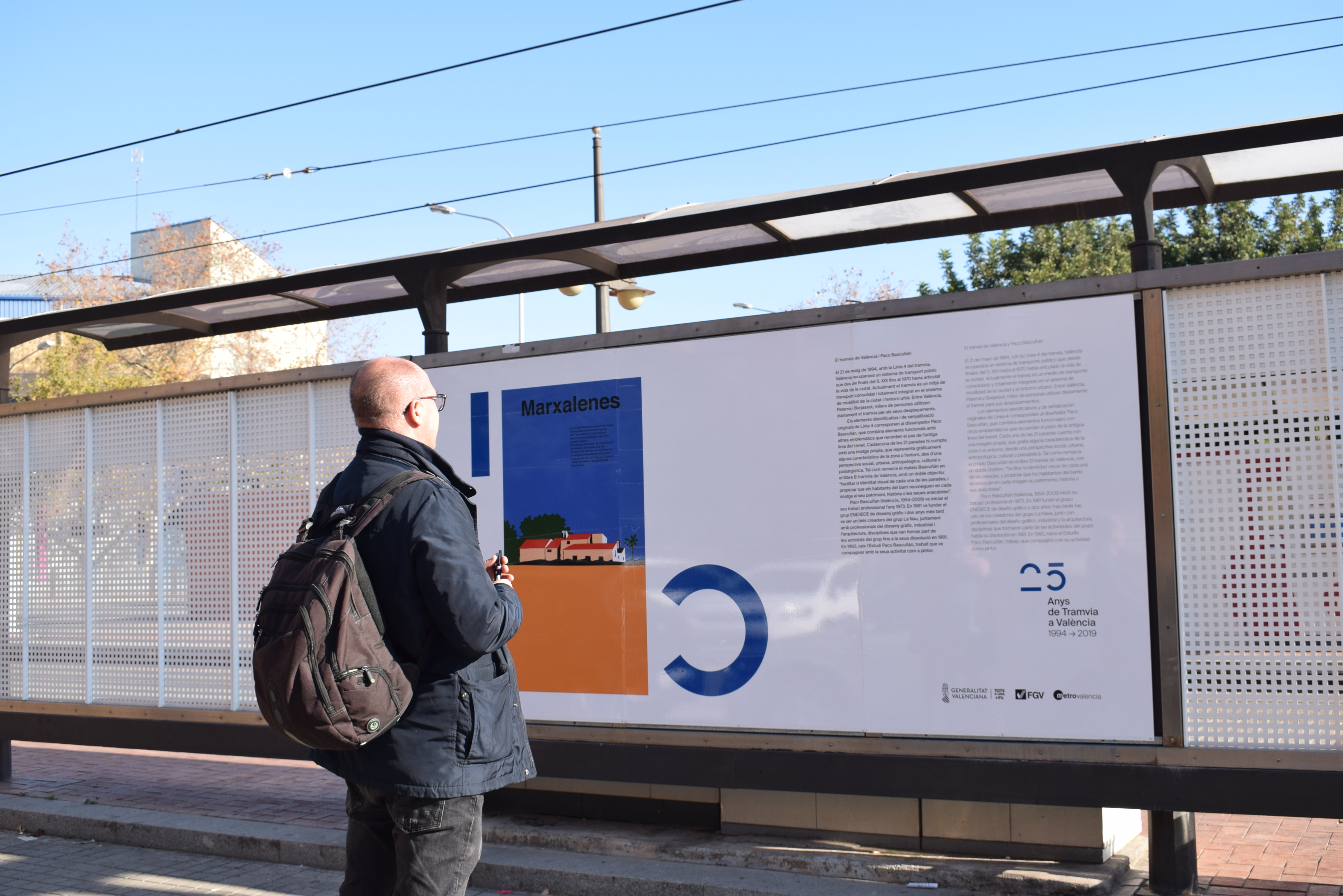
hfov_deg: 49.5
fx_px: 1455
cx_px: 672
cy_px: 448
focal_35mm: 39
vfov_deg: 34.2
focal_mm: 26
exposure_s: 1/250
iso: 200
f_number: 8
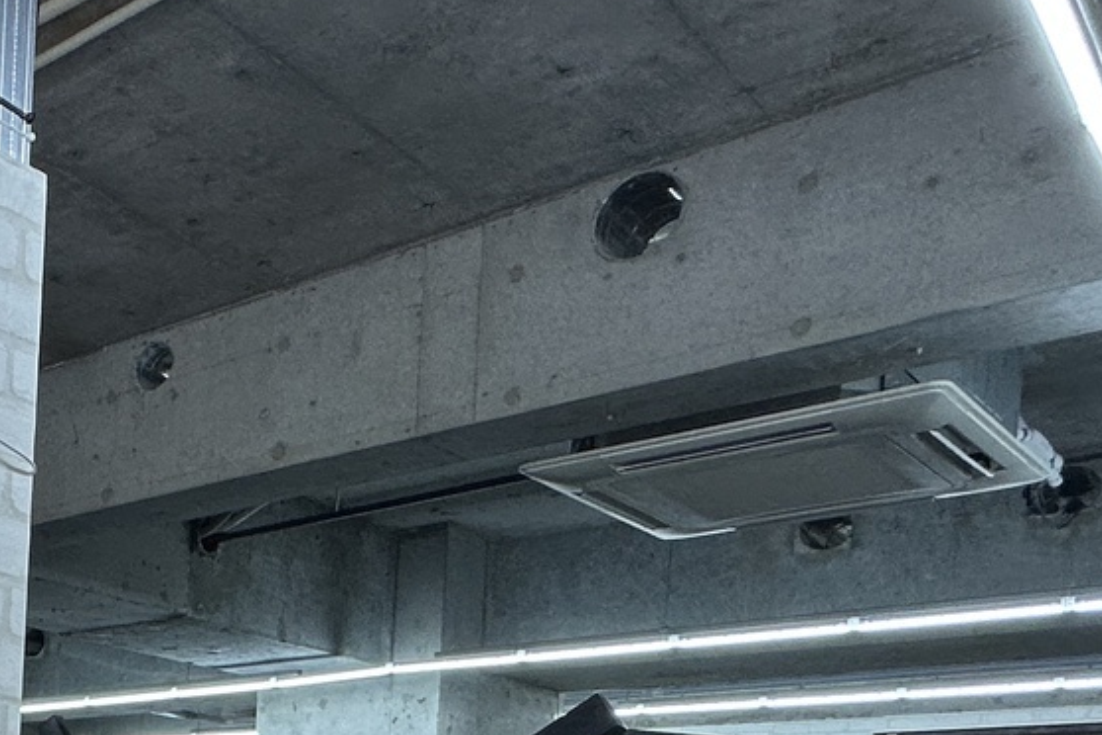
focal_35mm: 47
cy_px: 925
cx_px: -162
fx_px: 1439
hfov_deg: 34.9
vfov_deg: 25.2
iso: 100
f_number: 2.2
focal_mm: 2.22
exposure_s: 1/100
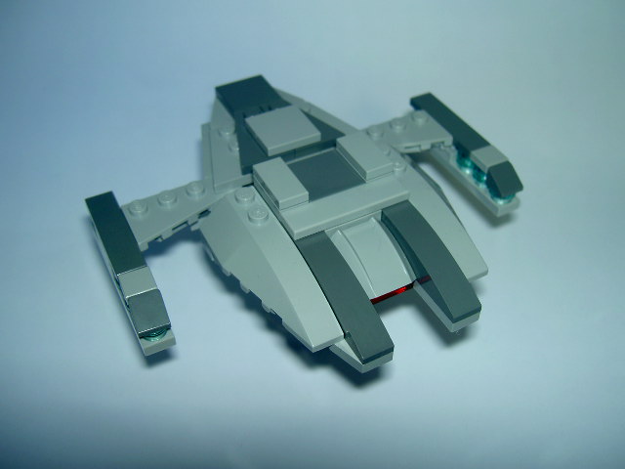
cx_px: 312
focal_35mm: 39
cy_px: 234
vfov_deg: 36.8
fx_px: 704
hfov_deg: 47.9
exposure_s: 1/59.5
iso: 100
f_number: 2.8
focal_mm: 8
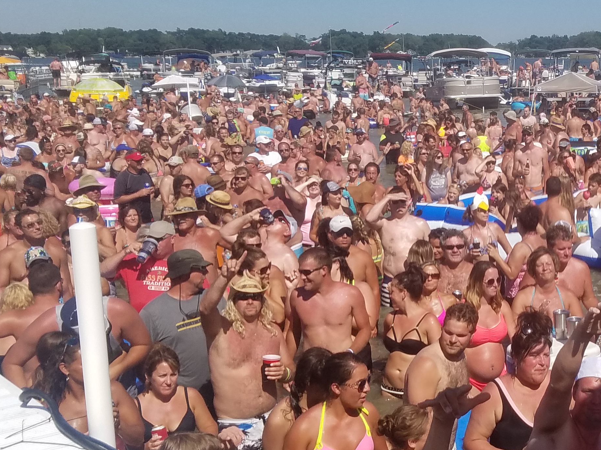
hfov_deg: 32.1
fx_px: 990
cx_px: 541
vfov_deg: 25.6
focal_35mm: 57
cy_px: 193
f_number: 1.7
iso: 50
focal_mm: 4.2
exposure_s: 1/4208
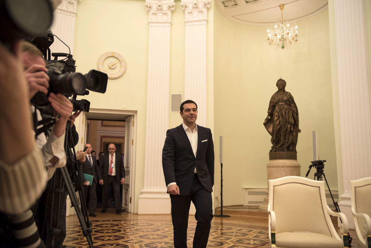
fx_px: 350
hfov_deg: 55.8
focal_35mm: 34
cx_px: 186
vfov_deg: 38.9
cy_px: 124
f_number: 3.2
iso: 720
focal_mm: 34
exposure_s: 1/250
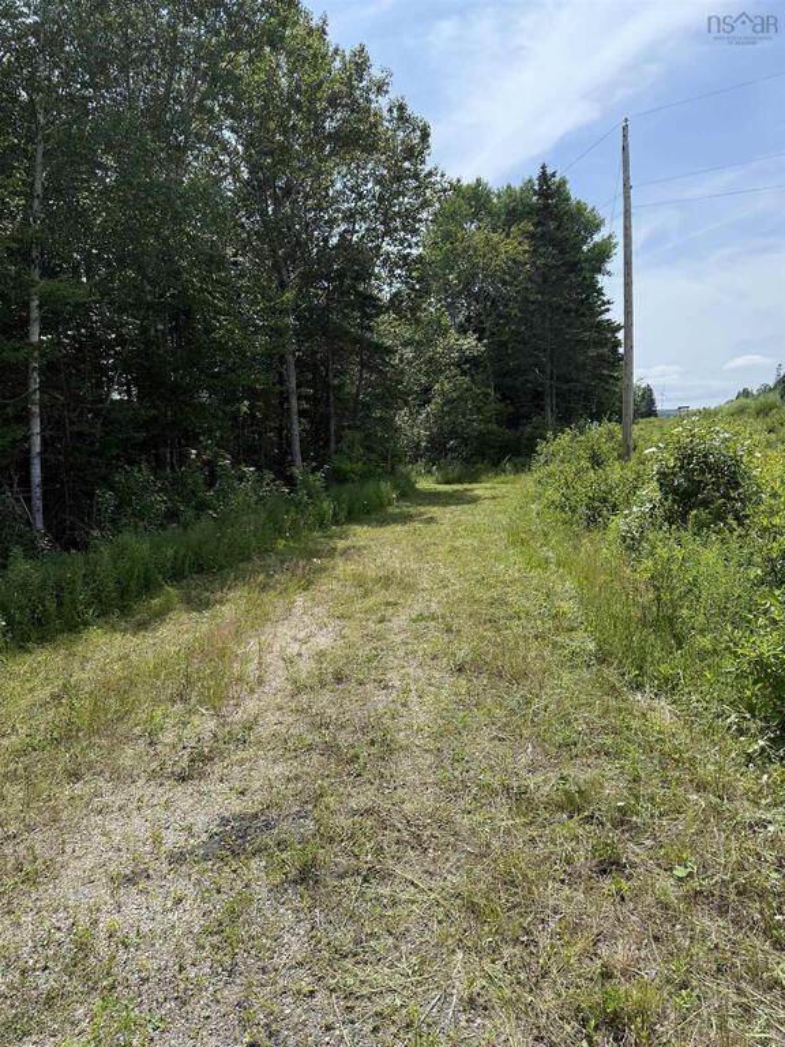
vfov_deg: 71.6
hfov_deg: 56.8
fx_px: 726
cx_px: 392
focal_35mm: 24
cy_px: 524
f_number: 1.78
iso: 100
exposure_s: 1/4975
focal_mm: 6.76
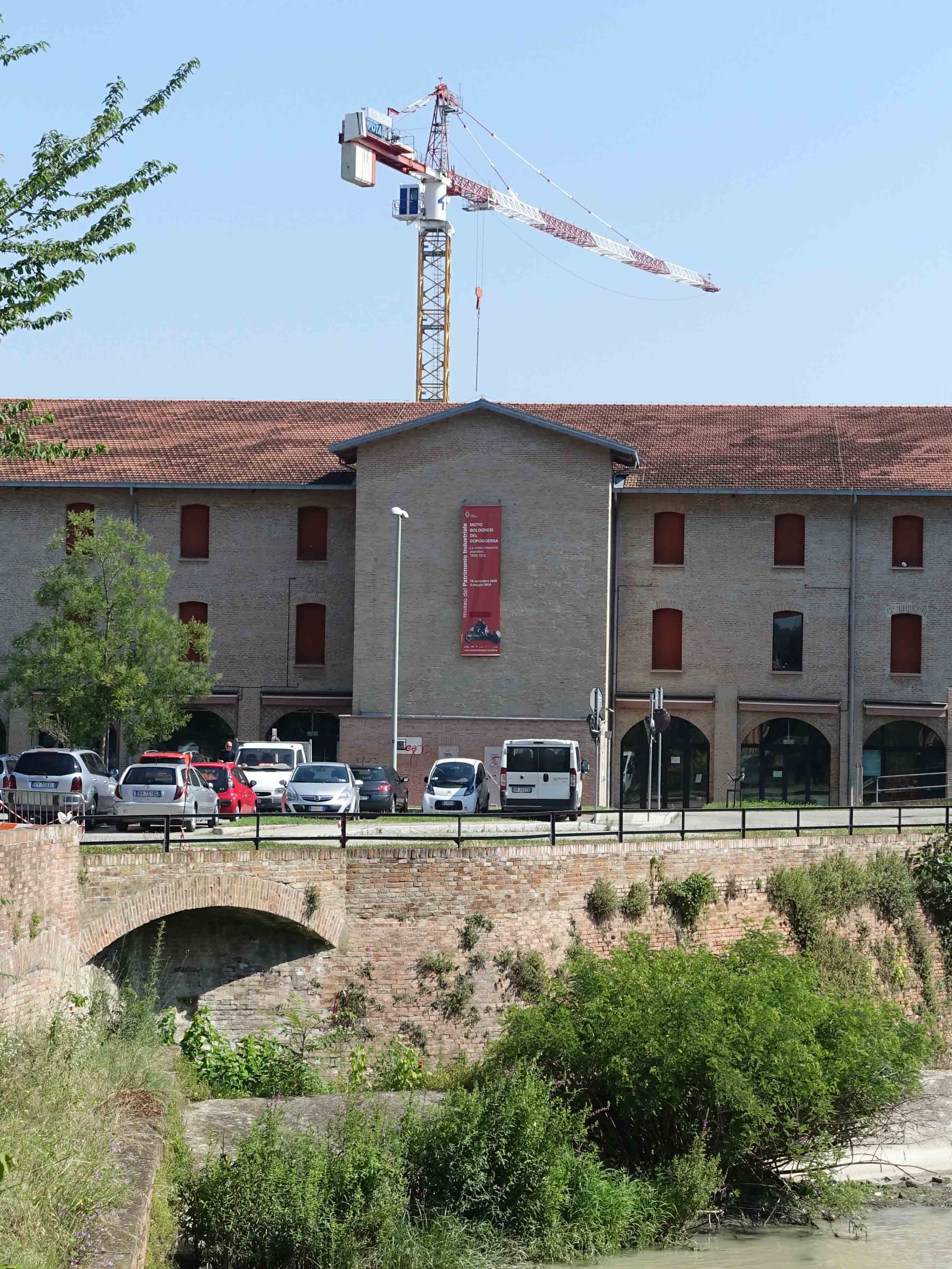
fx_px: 2970
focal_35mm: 81
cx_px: 508
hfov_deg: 18.2
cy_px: 636
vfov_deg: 24.1
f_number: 4
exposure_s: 1/320
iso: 400
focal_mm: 20.43
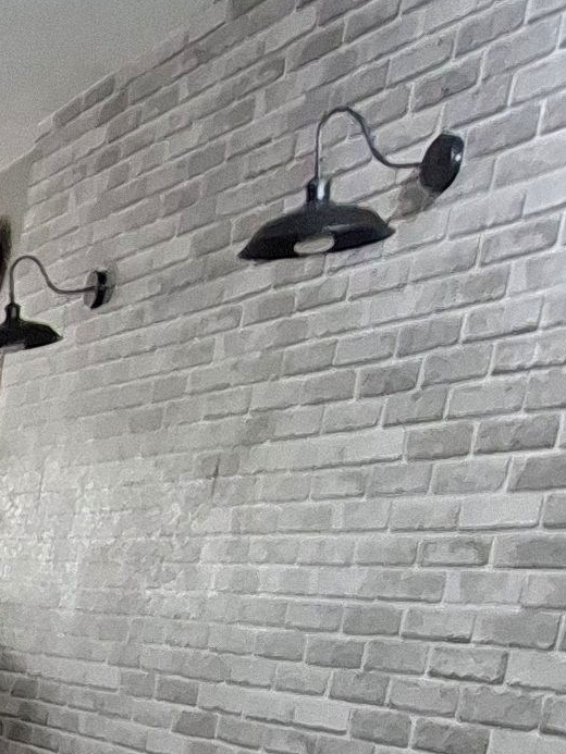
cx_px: -729
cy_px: 981
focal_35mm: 75
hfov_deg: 14.3
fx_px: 1635
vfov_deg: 23.1
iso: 200
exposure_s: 1/25
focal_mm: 1.74
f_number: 2.2
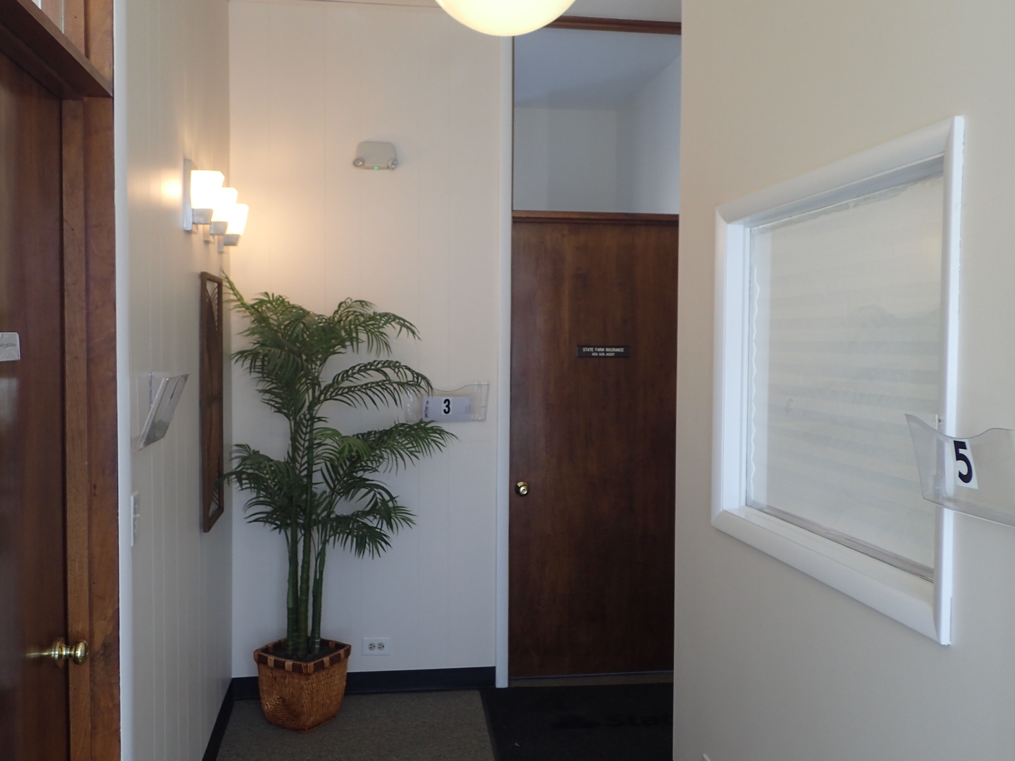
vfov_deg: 40.7
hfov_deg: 52.6
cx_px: 508
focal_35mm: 35
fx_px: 1026
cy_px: 380
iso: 125
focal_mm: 6.42
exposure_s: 1/60
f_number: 2.6
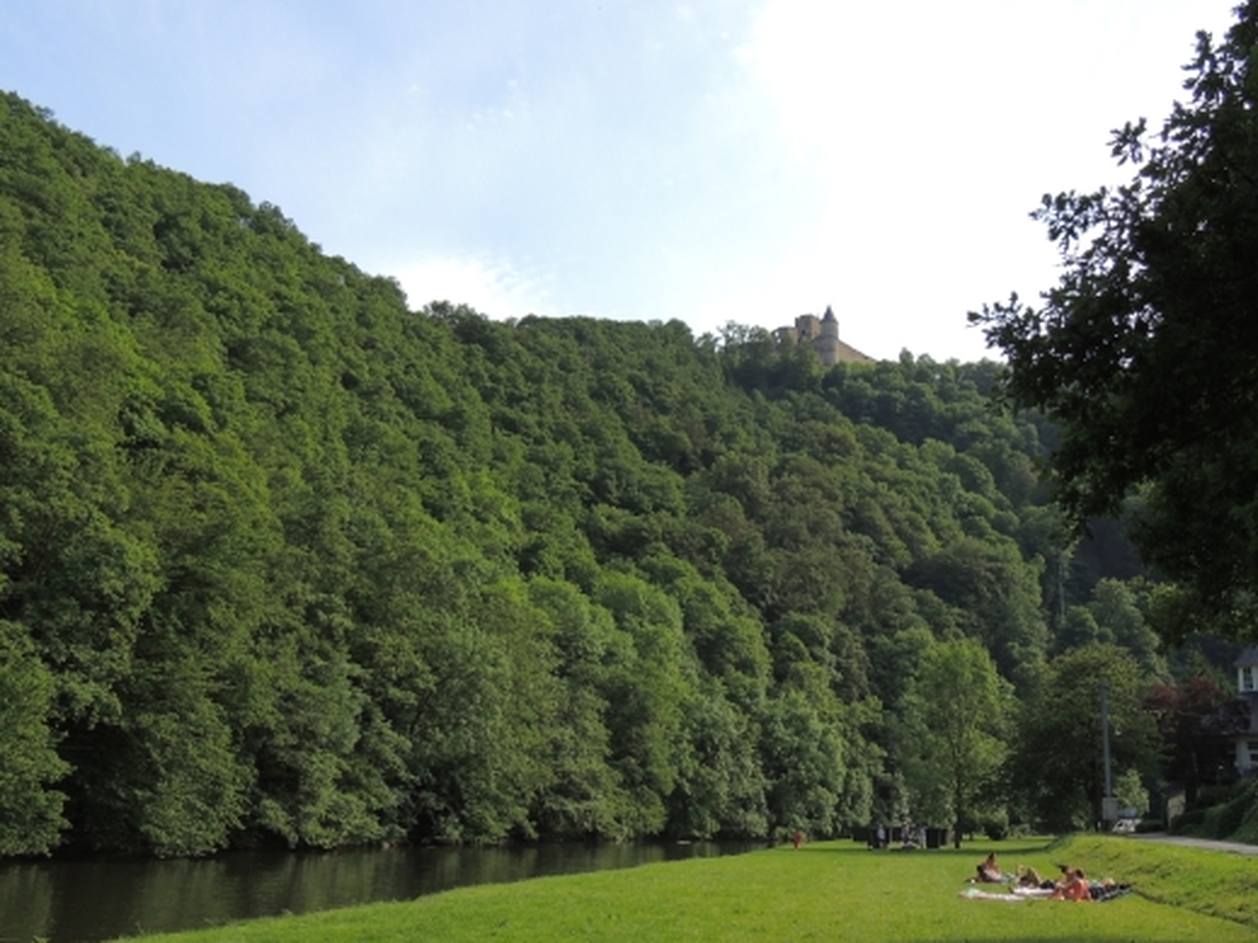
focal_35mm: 37
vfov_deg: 38.6
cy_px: 444
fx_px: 1344
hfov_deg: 50.1
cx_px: 671
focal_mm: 5.3
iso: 100
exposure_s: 1/640
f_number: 3.1
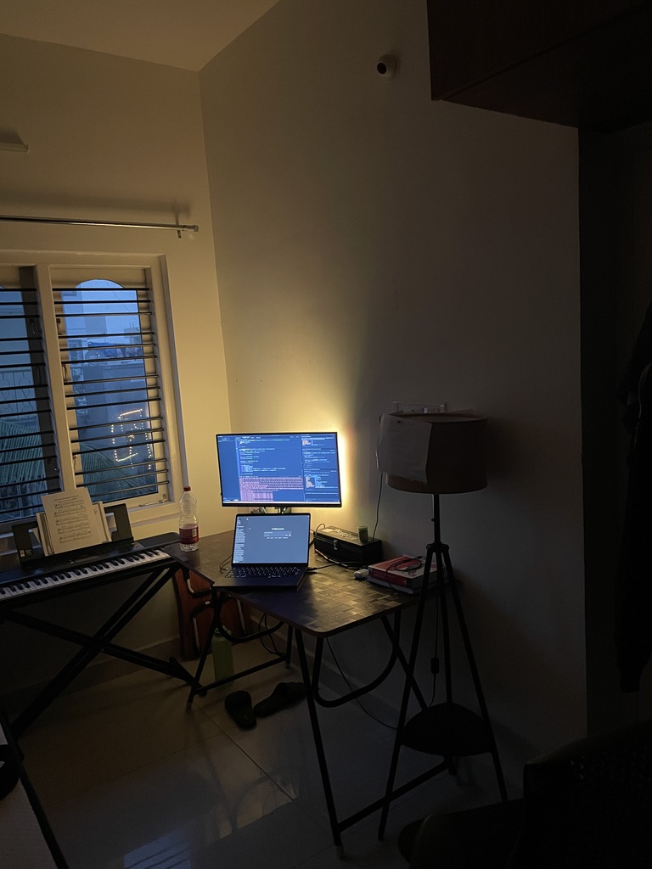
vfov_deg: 67.3
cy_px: 434
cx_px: 326
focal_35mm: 26
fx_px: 653
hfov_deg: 53.1
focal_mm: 4.2
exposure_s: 1/30
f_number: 1.6
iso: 800
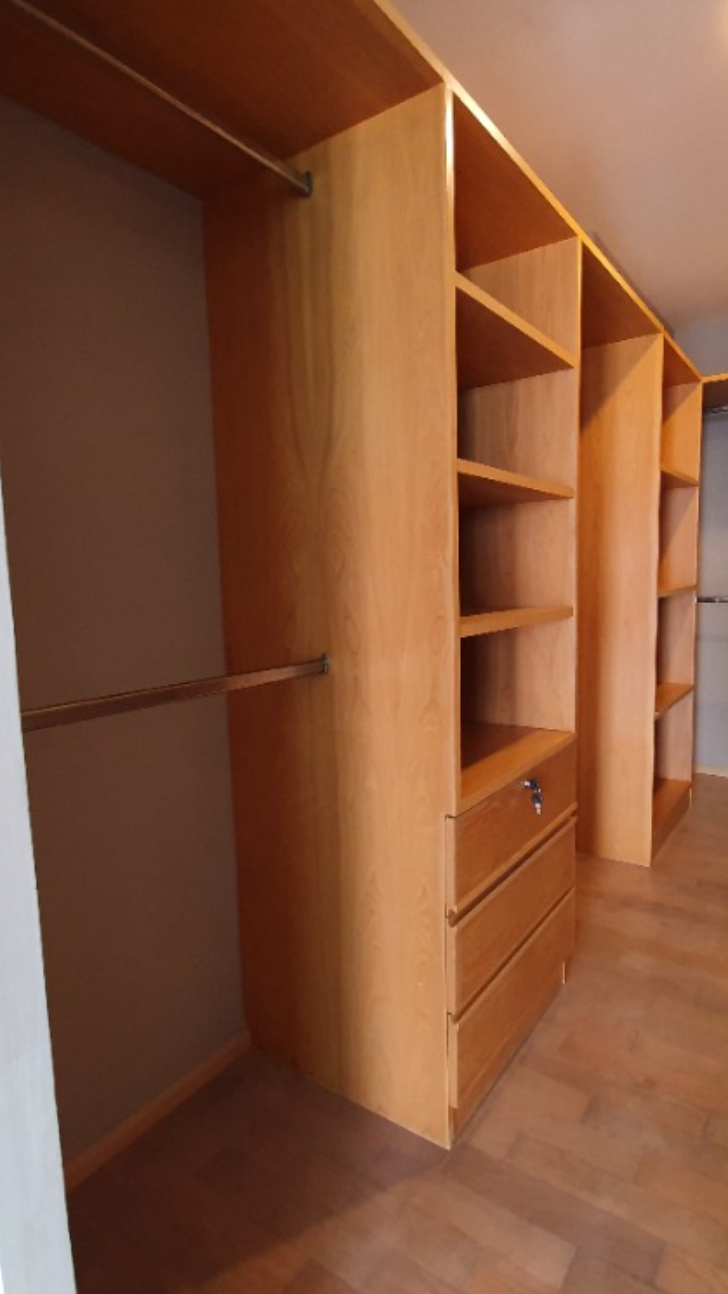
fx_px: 652
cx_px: 379
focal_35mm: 19
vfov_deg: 89.6
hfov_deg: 58.3
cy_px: 650
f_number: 2.2
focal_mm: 1.8
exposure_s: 1/50
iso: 200
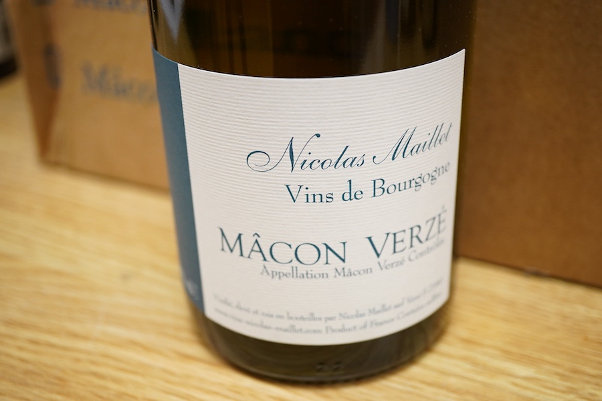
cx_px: 301
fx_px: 752
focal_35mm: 45
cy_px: 200
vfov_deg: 29.9
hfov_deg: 43.6
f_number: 5.6
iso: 1250
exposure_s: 1/125
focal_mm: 30
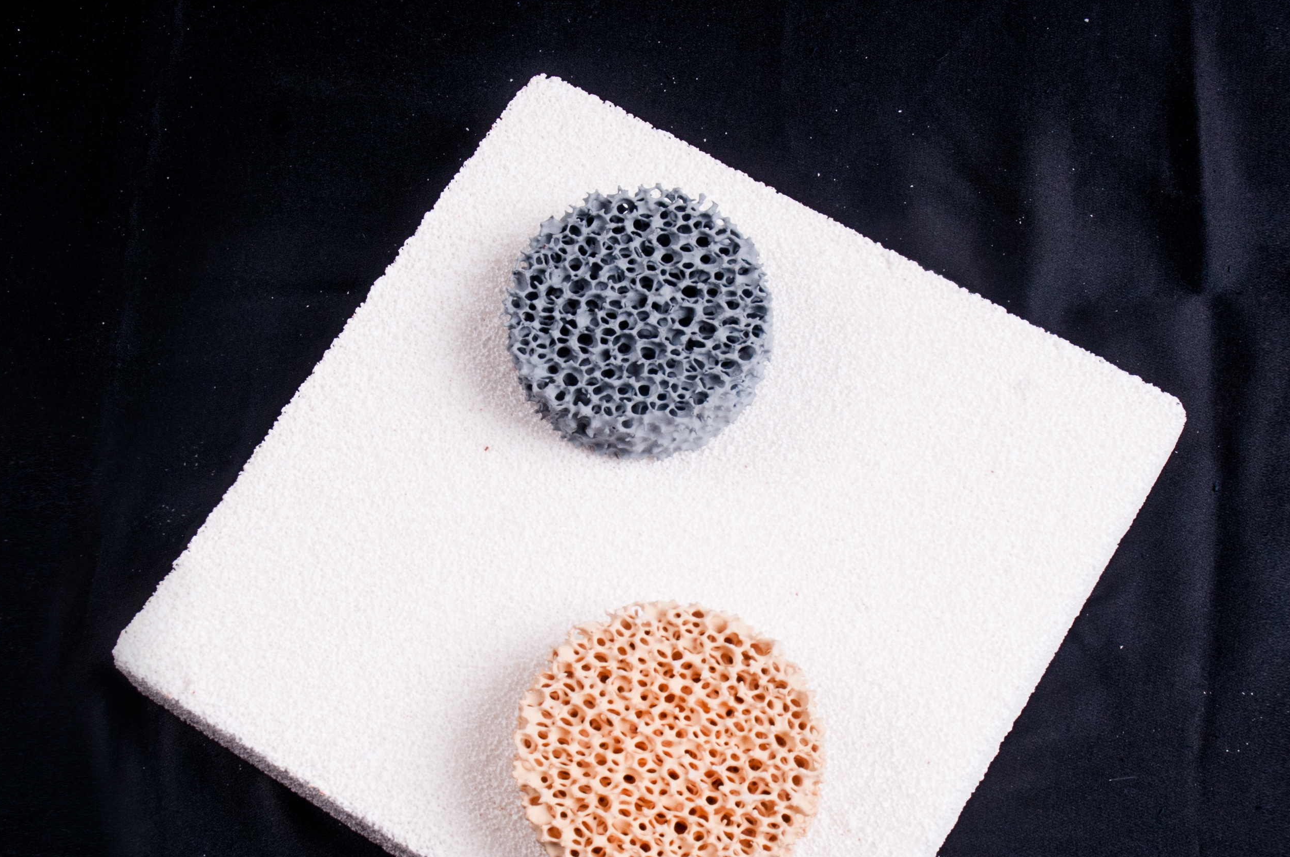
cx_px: 666
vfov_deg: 21.2
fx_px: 2285
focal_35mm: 64
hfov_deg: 31.5
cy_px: 575
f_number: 11
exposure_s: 1/125
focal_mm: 25
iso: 200
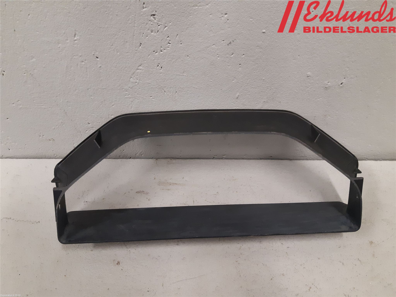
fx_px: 297
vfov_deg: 53.1
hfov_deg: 67.3
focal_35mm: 26
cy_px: 148
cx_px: 198
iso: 250
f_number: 1.7
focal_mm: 3.93
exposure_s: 1/60
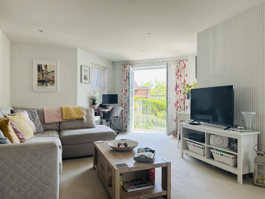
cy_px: 100
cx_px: 132
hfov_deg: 71.6
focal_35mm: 24
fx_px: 184
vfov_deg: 56.8
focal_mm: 6.86
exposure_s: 1/460
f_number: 1.78
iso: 80
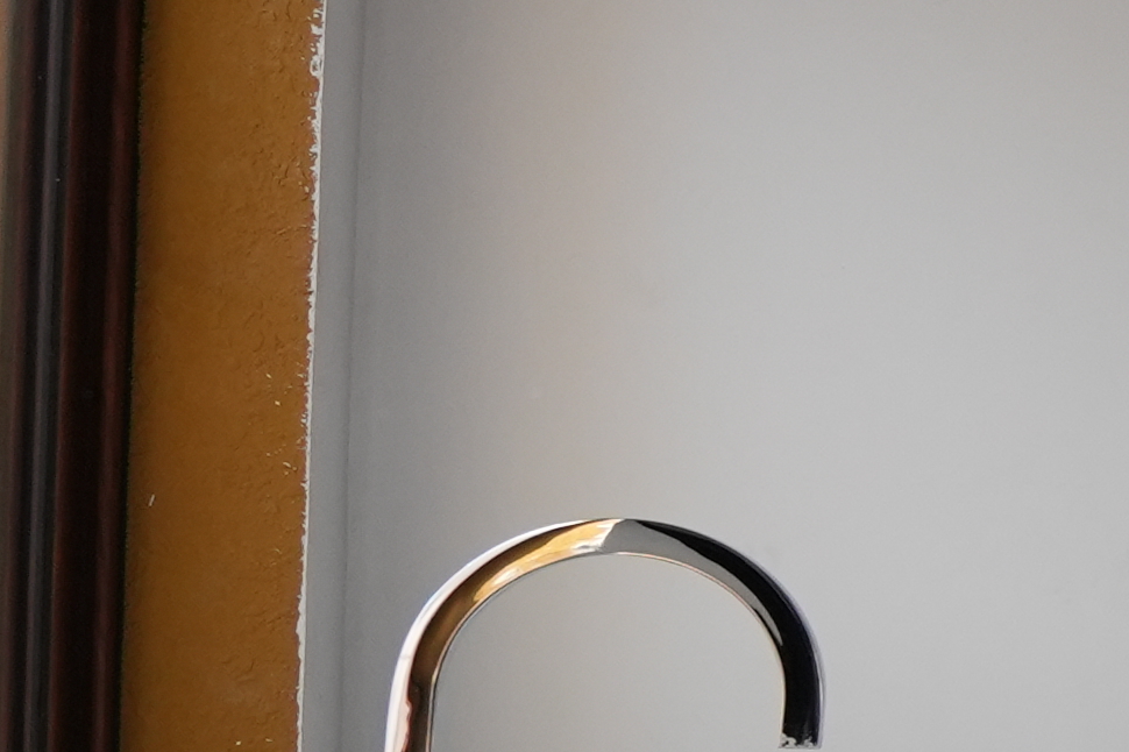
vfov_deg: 19.4
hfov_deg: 18.6
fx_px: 2194
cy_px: 509
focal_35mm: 70
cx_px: 2263
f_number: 4
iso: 2500
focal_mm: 16
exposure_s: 1/1250
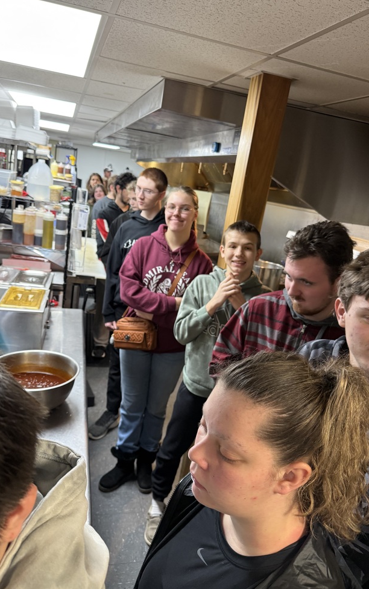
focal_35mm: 26
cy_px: 292
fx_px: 418
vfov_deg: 70.4
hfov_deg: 47.6
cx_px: 175
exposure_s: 1/60
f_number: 1.78
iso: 250
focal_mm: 6.76
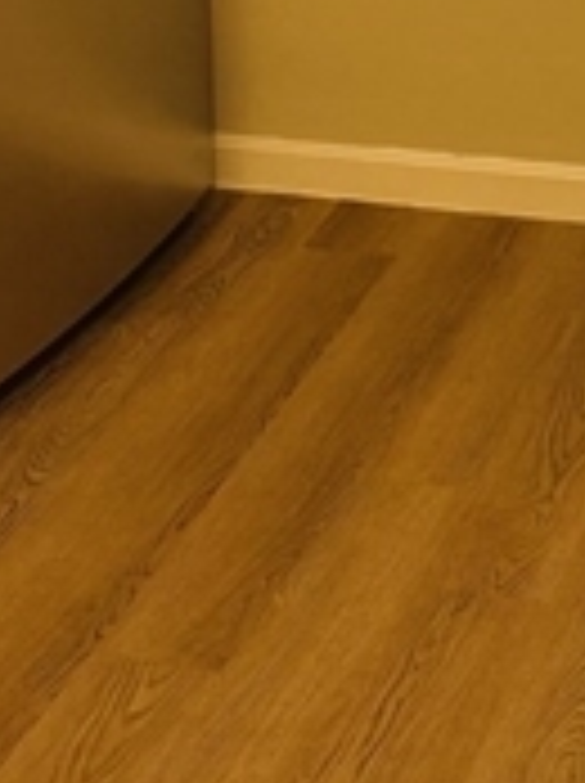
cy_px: -369
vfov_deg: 16.9
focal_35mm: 106
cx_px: 572
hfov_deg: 13.7
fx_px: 2394
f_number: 1.78
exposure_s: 1/60
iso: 200
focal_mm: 6.76
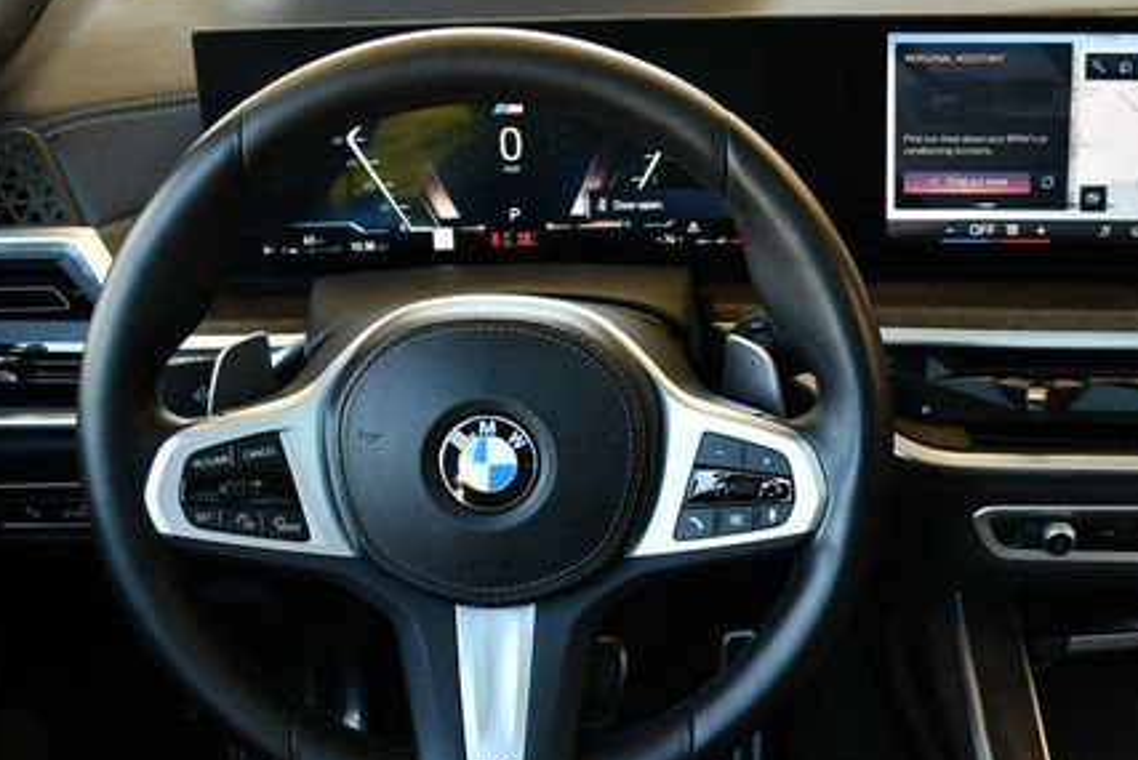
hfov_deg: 36.3
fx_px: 1707
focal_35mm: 54
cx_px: 794
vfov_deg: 25.0
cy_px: 491
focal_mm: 18
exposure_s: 1/250
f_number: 3.5
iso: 640
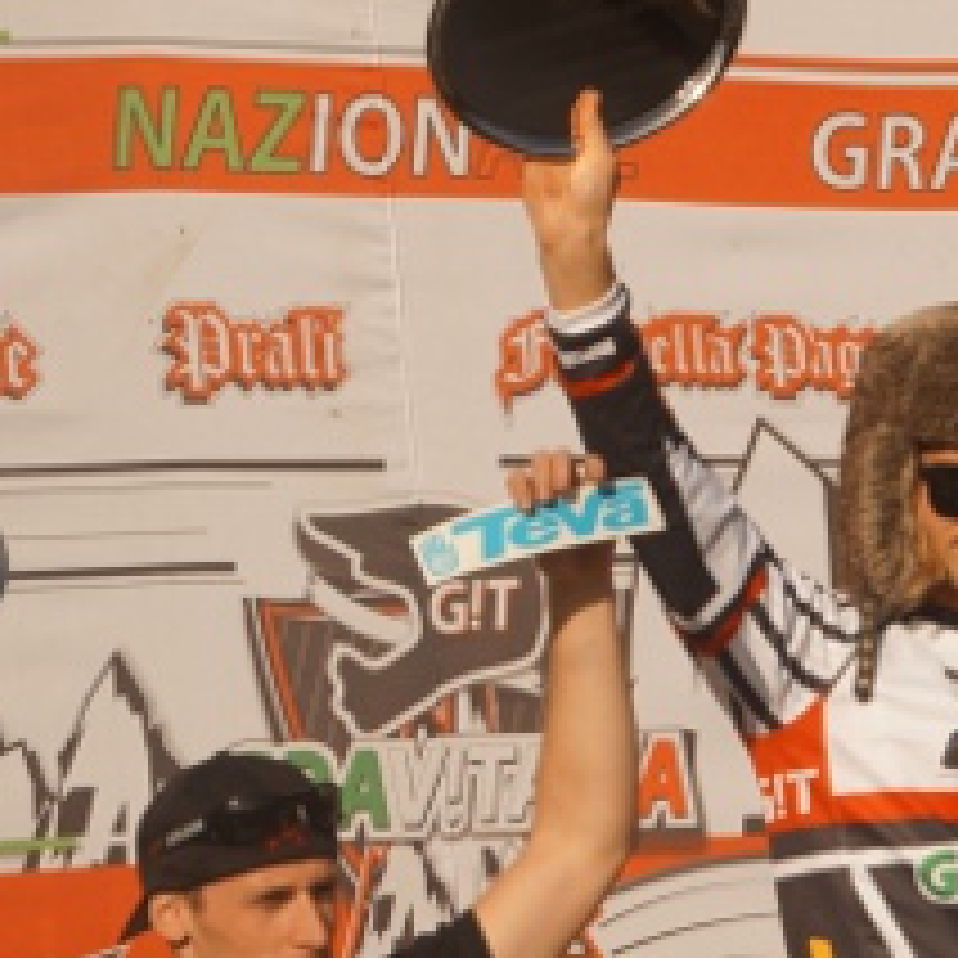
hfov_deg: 7.1
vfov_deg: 7.2
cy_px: 659
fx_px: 7640
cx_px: 980
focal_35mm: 244
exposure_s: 1/800
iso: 100
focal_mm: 68
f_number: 6.3
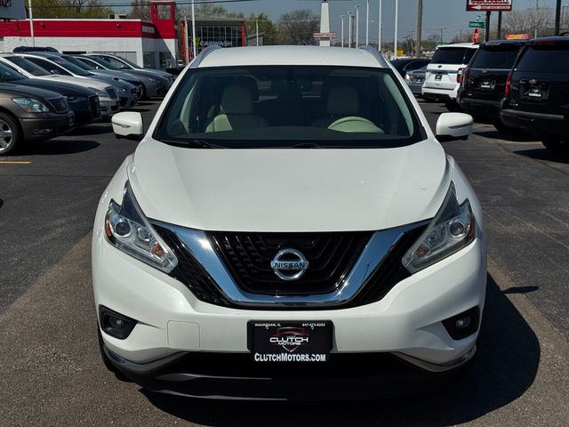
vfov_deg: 30.3
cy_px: 214
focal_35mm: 48
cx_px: 284
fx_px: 789
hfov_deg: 39.7
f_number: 1.78
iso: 80
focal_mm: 6.76
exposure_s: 1/15385
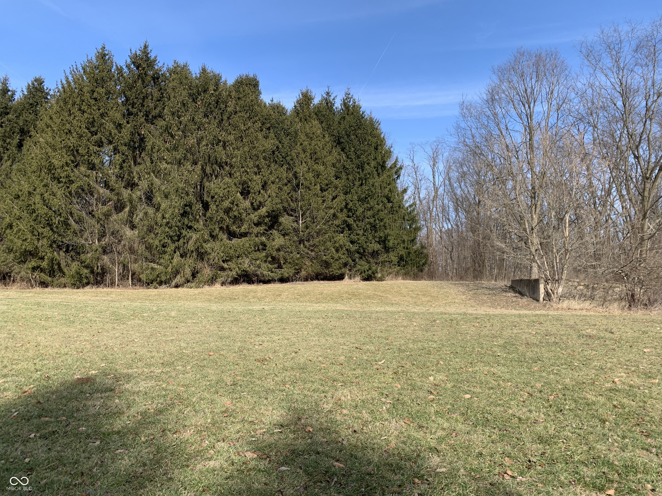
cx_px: 331
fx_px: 497
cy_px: 248
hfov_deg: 67.3
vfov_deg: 53.1
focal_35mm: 26
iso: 25
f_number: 1.8
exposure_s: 1/1100
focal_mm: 4.25
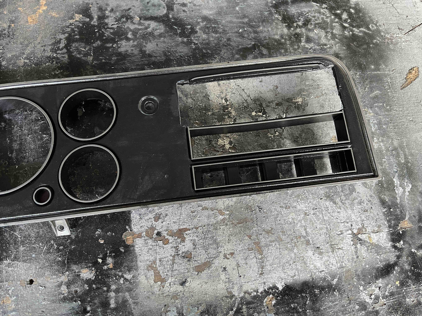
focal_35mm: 26
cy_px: 158
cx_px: 211
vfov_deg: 53.1
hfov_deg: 67.3
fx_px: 317
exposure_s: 1/60
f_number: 1.6
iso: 200
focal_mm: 5.1
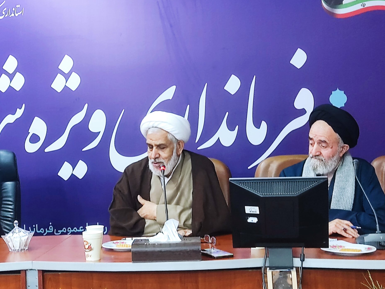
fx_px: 645
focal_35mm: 58
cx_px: 149
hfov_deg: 33.1
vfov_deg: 25.2
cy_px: 135
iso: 538
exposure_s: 1/33
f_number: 1.79
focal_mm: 4.71
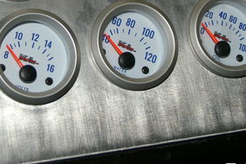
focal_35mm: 119
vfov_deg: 11.4
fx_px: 814
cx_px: 92
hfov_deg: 17.2
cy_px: -10
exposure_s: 1/80
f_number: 5.6
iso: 200
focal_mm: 35
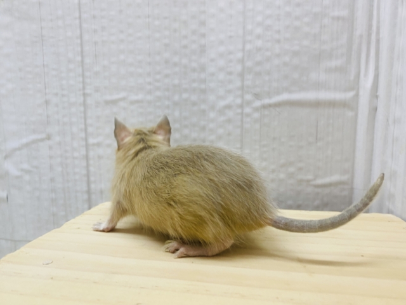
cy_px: 152
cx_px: 203
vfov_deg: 54.9
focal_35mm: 25
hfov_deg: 69.4
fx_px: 293
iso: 64
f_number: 1.8
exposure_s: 1/50
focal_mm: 4.25
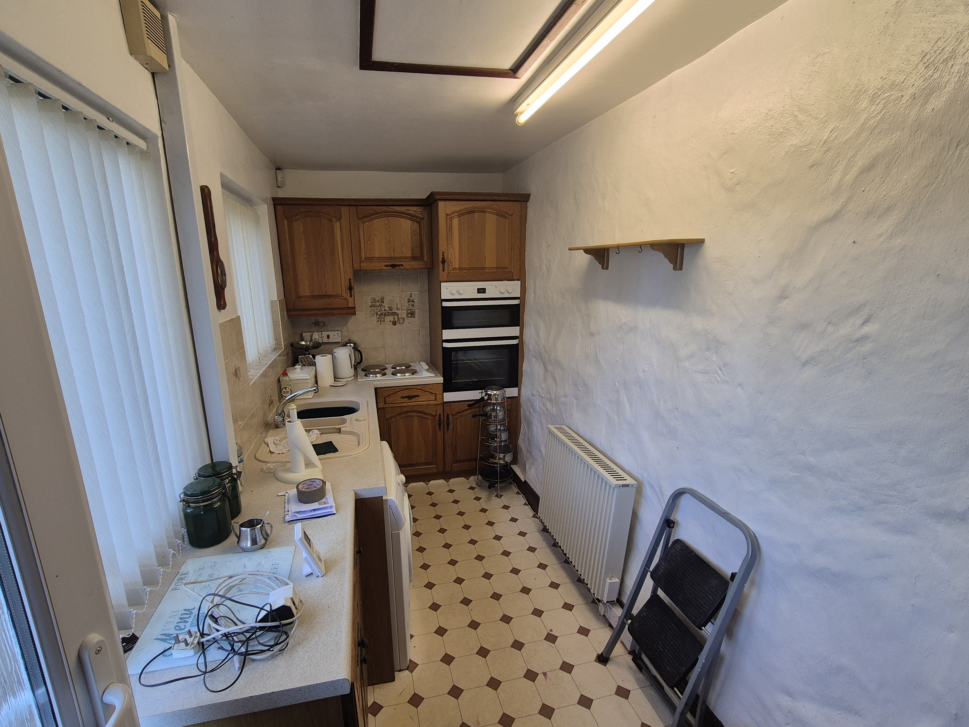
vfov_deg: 81.7
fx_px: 420
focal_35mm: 15
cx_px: 451
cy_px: 379
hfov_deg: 98.0
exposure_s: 1/50
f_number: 2.2
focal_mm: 2.2
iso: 64
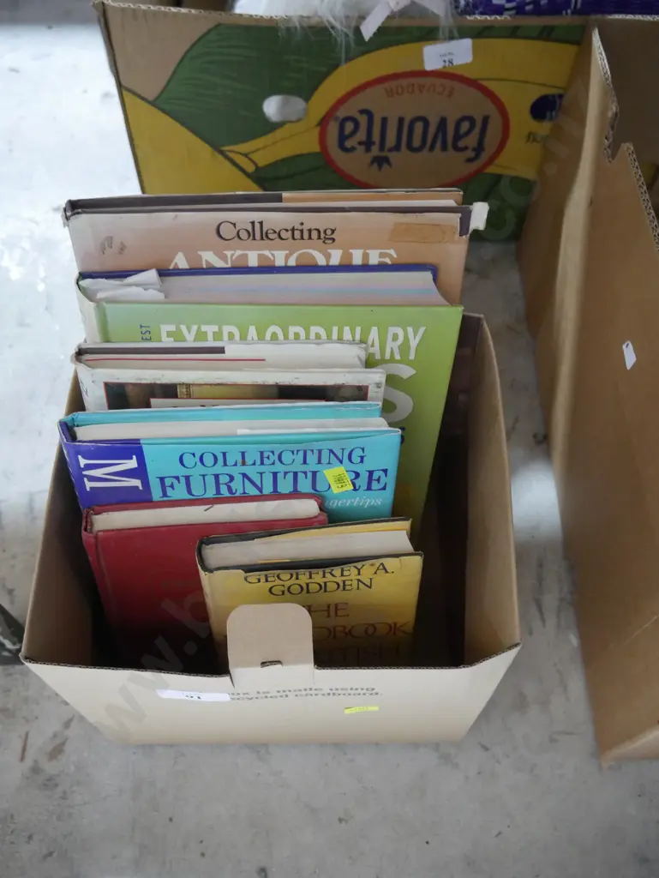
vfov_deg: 59.9
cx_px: 330
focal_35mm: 30
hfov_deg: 46.8
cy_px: 439
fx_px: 761
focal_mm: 15
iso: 2500
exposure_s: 1/60
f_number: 3.6
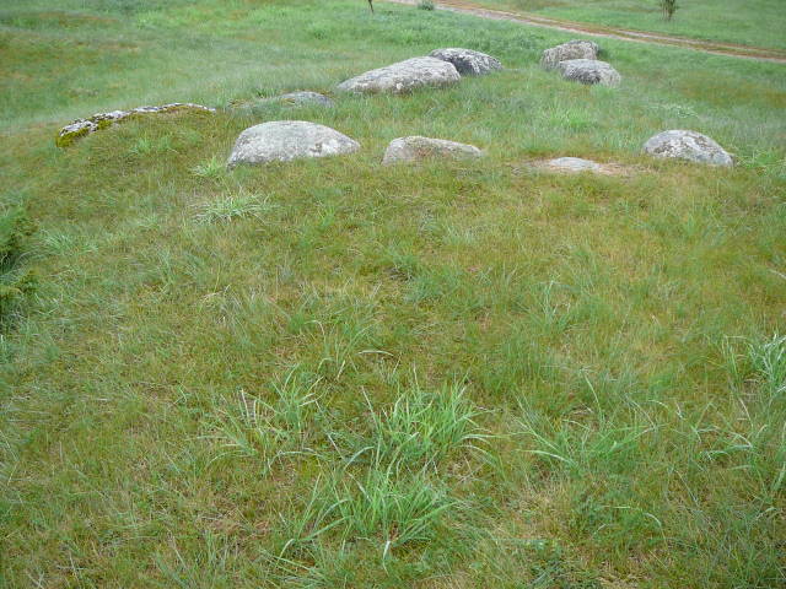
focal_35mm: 35
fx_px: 795
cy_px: 294
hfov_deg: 52.6
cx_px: 393
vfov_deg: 40.7
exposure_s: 1/60
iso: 100
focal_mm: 5.2
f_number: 2.8
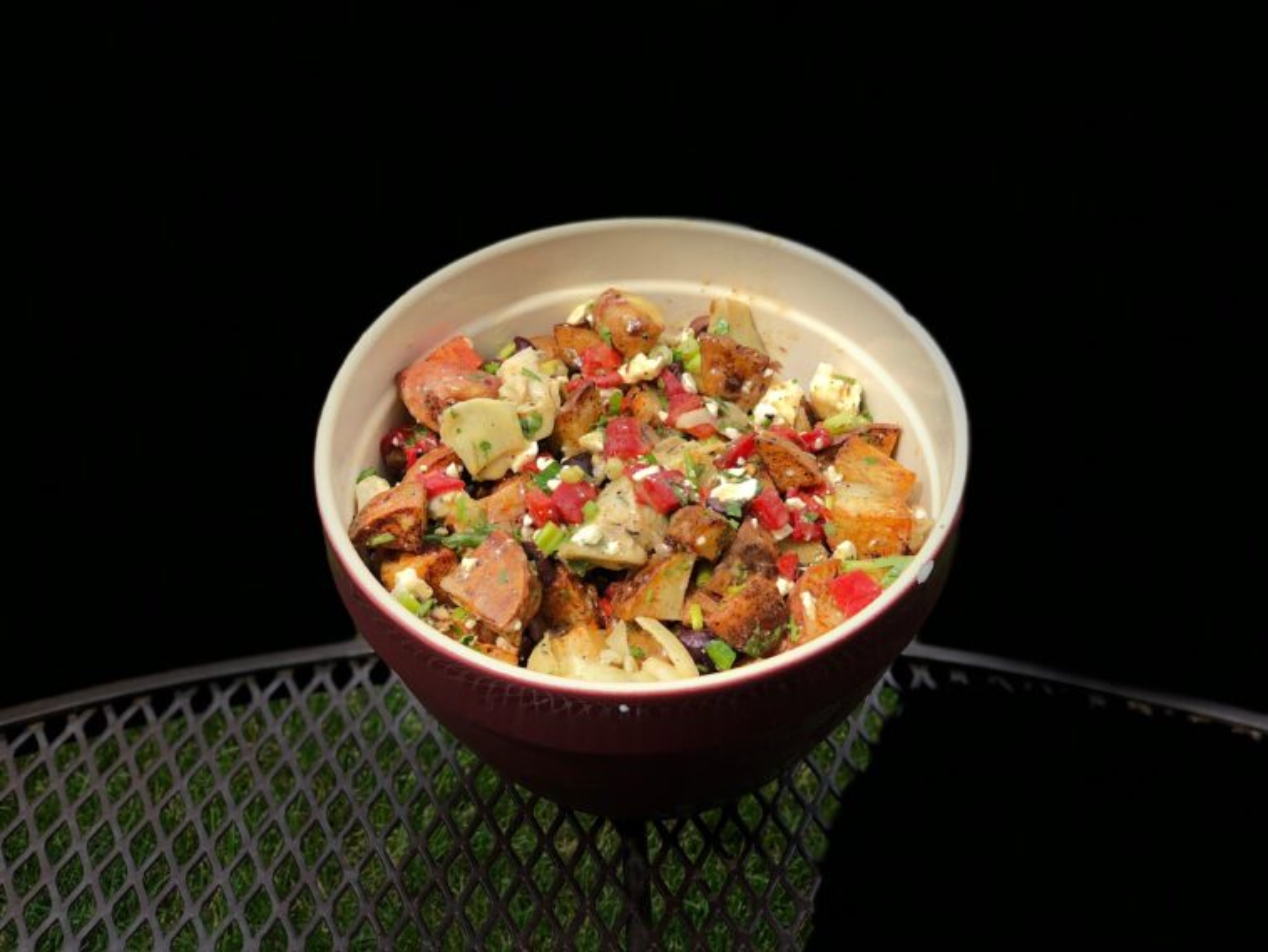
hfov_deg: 36.8
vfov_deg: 28.0
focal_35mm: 52
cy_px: 476
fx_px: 1905
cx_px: 634
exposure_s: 1/552
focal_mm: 6
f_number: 2.4
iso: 16
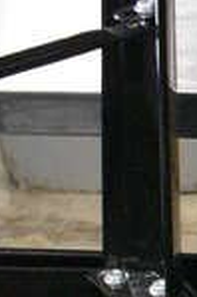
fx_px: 1366
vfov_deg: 11.5
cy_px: 525
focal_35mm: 166
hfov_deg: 7.3
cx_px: 591
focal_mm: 18
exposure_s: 1/125
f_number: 3.5
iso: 7200
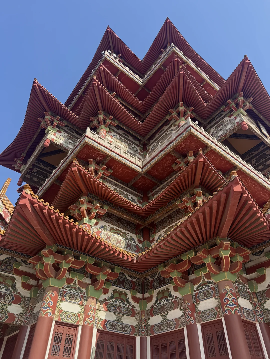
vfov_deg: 71.6
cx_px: 135
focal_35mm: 24
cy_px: 180
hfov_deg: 56.8
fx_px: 250
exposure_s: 1/2252
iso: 80
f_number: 1.78
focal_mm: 6.76
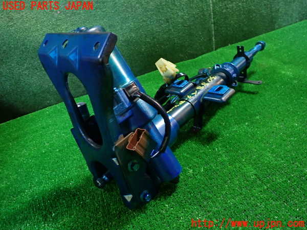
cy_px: 115
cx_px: 154
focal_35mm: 30
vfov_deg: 46.8
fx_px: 266
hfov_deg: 60.0
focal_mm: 5.4
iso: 320
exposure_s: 1/30
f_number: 2.3
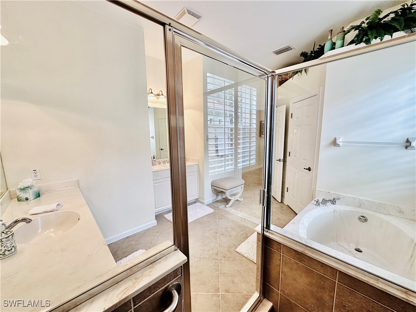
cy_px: 156
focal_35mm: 14
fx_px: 168
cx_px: 208
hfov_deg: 102.1
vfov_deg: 85.7
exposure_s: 1/120
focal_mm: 2.22
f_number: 2.2
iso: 200
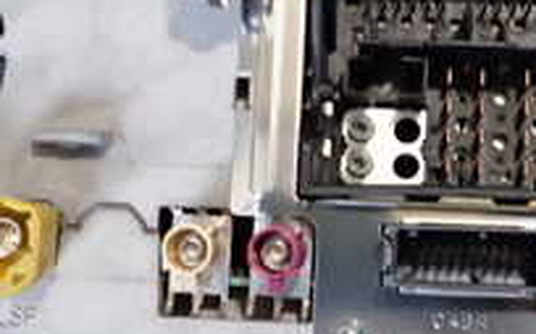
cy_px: 79
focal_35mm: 78
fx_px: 1138
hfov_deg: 26.4
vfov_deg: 16.6
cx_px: 347
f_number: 2
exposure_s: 1/30
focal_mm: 4.5
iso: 400
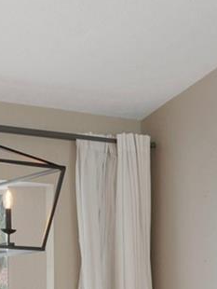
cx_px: 151
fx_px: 952
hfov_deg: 13.0
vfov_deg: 16.6
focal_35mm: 114
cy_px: 344
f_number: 8
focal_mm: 23
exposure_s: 1/2.5
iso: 400
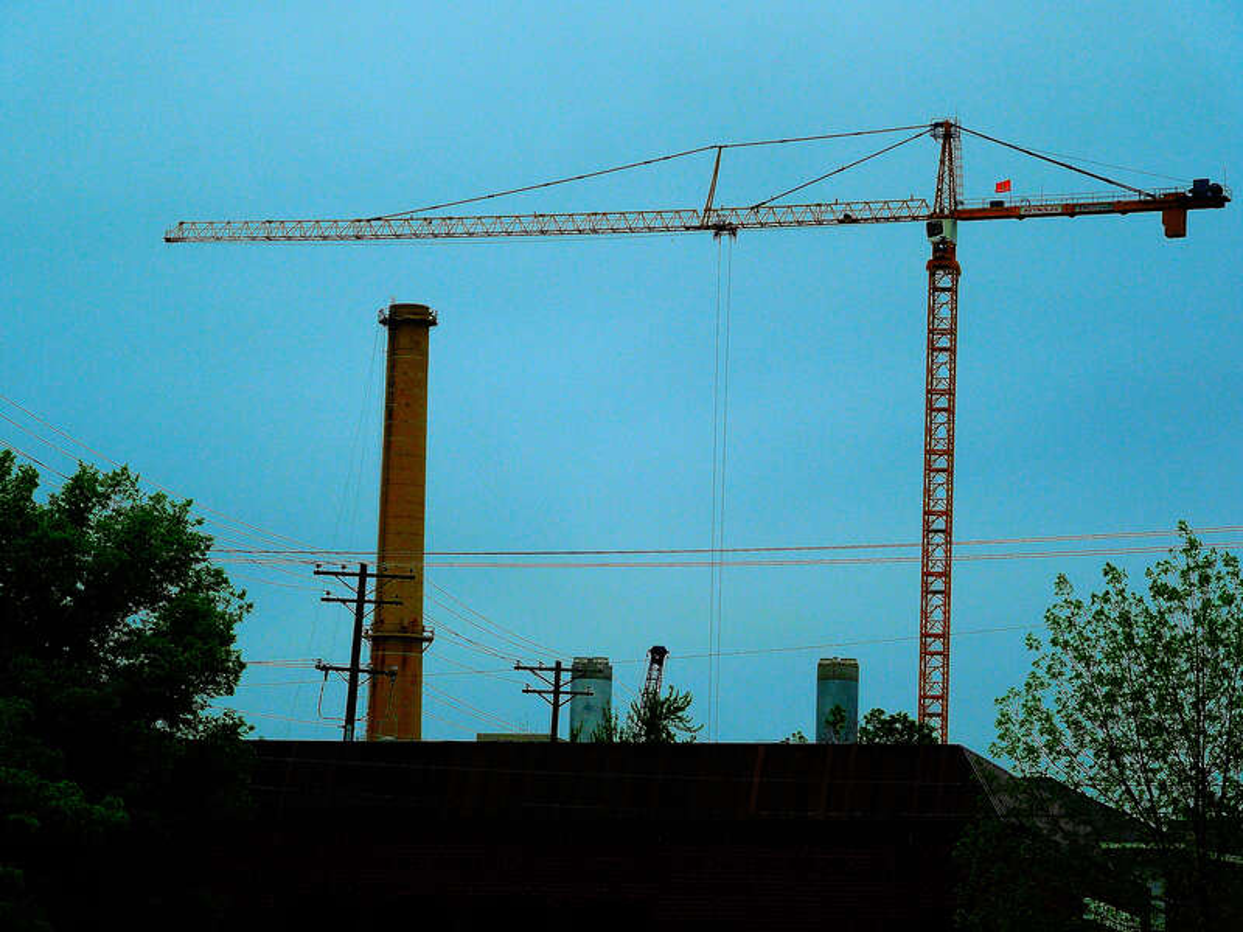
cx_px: 622
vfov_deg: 12.5
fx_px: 4273
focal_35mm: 119
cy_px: 466
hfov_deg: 16.6
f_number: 4.8
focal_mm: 21.5
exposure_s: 1/800
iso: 100
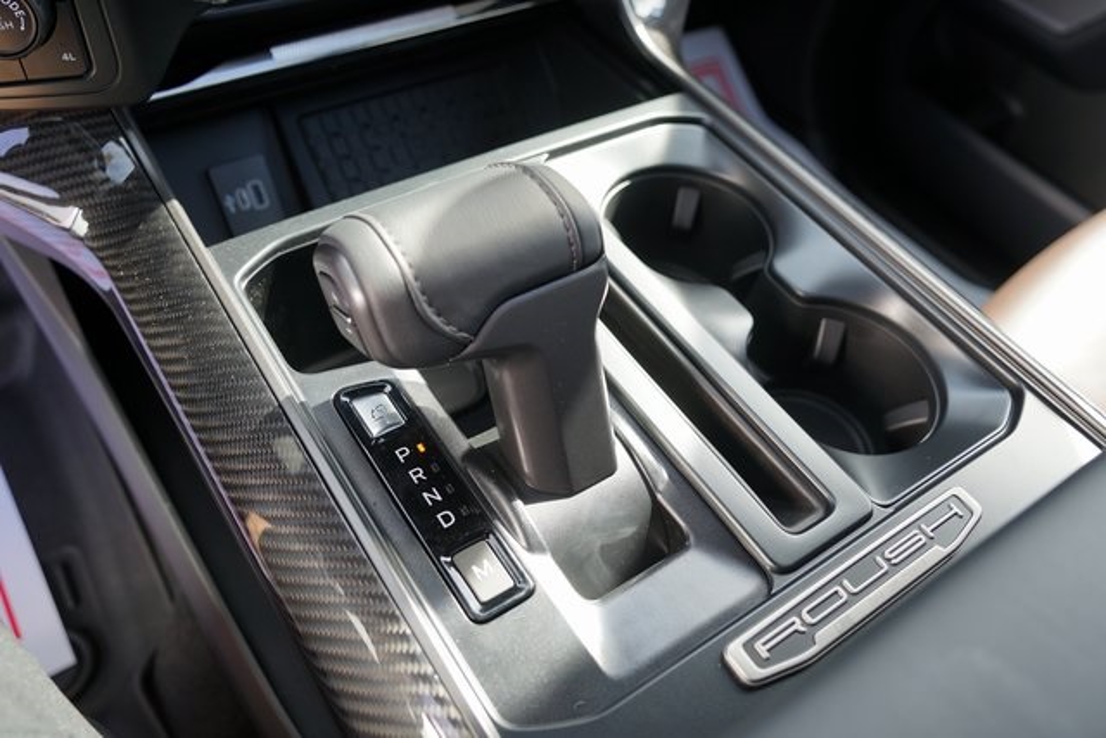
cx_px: 553
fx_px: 860
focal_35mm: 28
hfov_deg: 65.5
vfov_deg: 46.4
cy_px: 369
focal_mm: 28
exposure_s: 1/60
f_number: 4.5
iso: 100
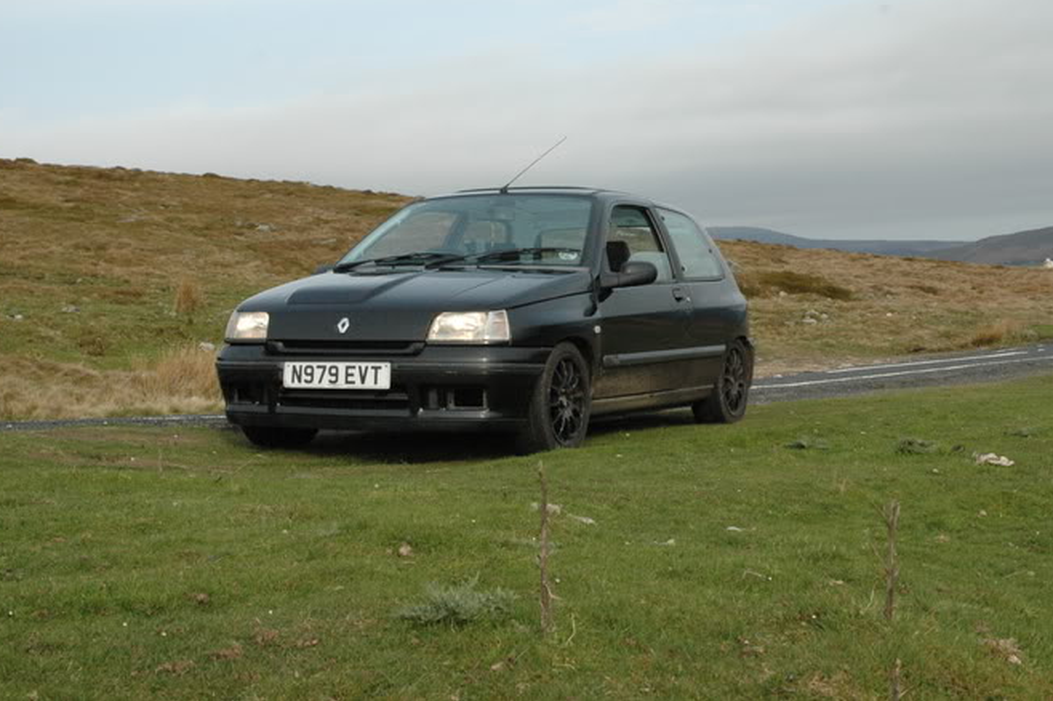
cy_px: 277
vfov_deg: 21.9
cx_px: 541
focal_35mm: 62
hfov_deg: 32.4
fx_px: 1813
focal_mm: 34
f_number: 13
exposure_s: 1/640
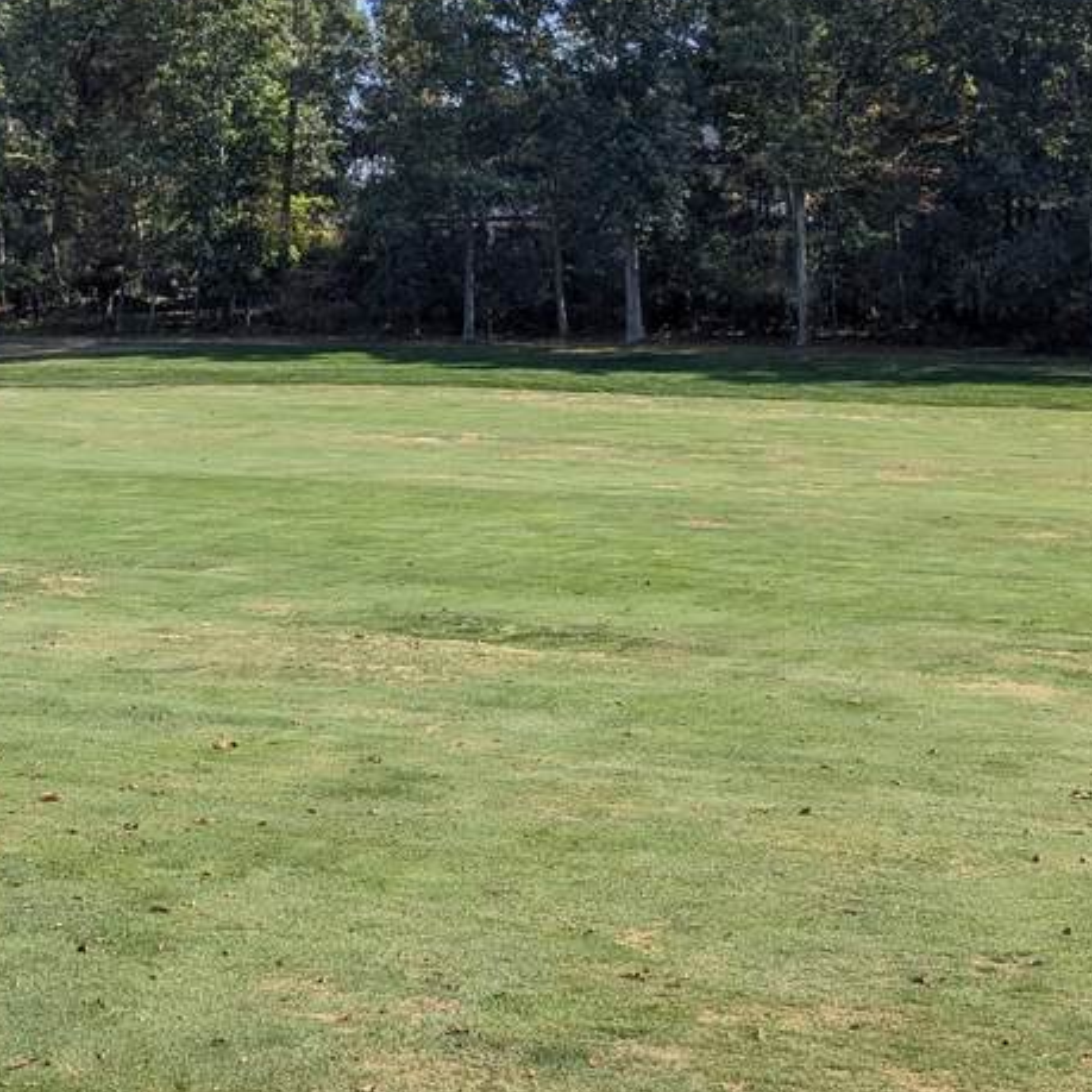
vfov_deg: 27.4
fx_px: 2106
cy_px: 2
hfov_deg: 28.9
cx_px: 379
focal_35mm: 59
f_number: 1.85
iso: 47
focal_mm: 6.81
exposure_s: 1/2217
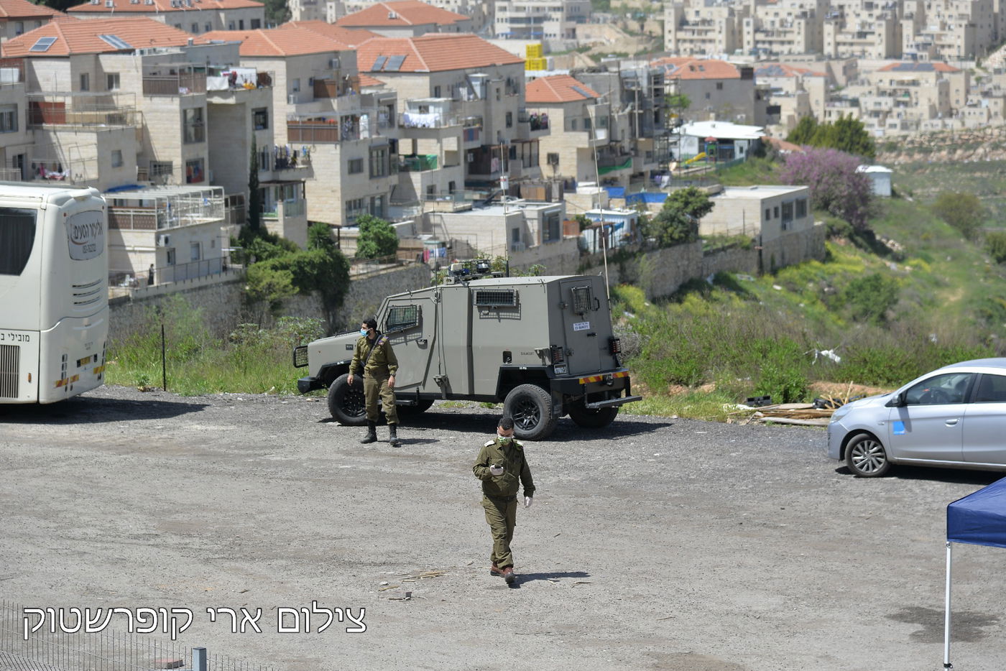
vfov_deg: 12.2
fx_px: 3130
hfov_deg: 18.3
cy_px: 336
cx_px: 503
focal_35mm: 112
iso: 100
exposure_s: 1/640
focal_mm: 112
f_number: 4.5
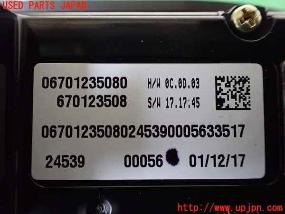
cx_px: 142
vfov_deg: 46.8
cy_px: 107
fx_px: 247
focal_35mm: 30
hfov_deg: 60.0
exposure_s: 1/80
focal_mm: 5.4
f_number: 2.3
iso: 800
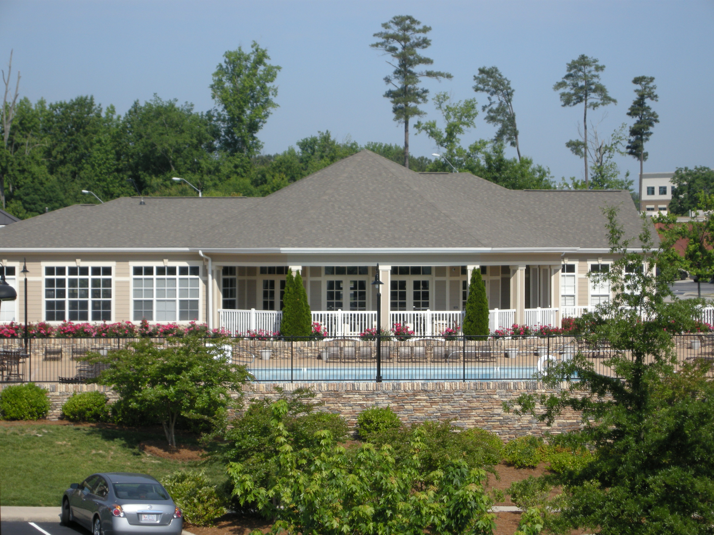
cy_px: 268
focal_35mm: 123
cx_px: 357
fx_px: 2537
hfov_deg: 16.0
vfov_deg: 12.0
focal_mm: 26.3
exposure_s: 1/385
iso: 64
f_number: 5.3
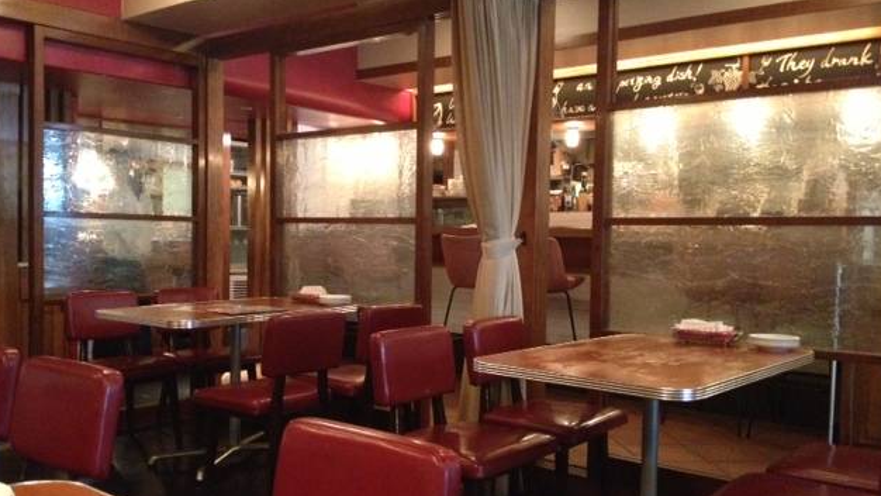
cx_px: 443
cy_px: 265
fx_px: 911
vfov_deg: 30.4
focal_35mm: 39
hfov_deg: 51.6
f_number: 2.4
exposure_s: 1/15
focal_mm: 4.28
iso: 800
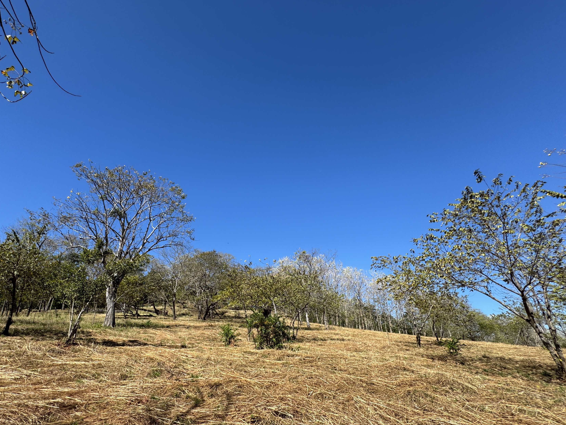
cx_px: 233
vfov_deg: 74.2
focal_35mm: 17
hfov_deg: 90.1
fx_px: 278
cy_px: 246
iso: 50
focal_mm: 2.22
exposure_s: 1/1477
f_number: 2.2
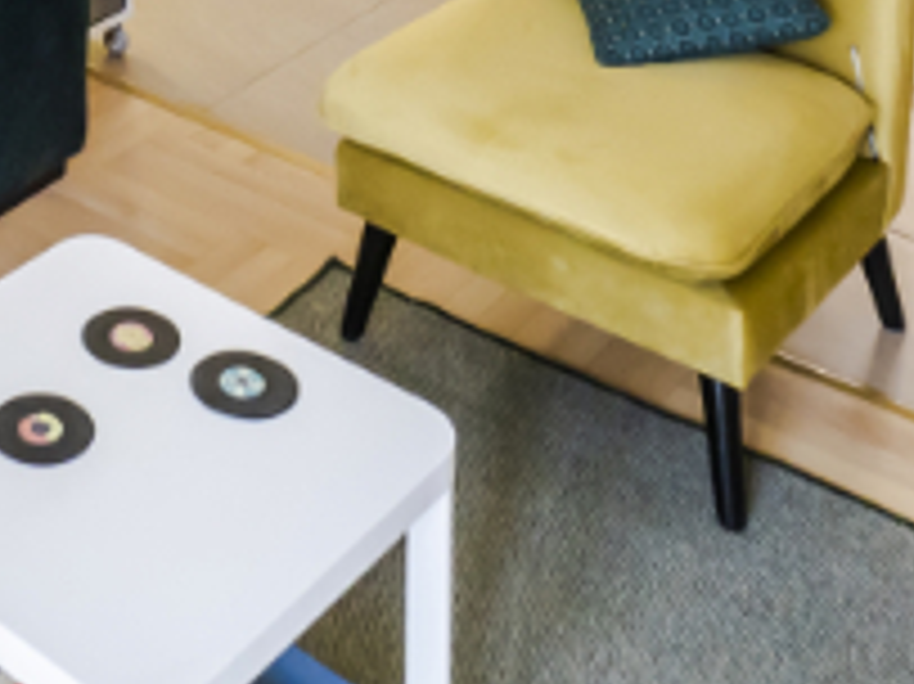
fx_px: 1821
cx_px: 0
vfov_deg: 15.4
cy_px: -814
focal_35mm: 69
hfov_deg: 26.7
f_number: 4
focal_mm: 7
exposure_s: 1/25
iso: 400
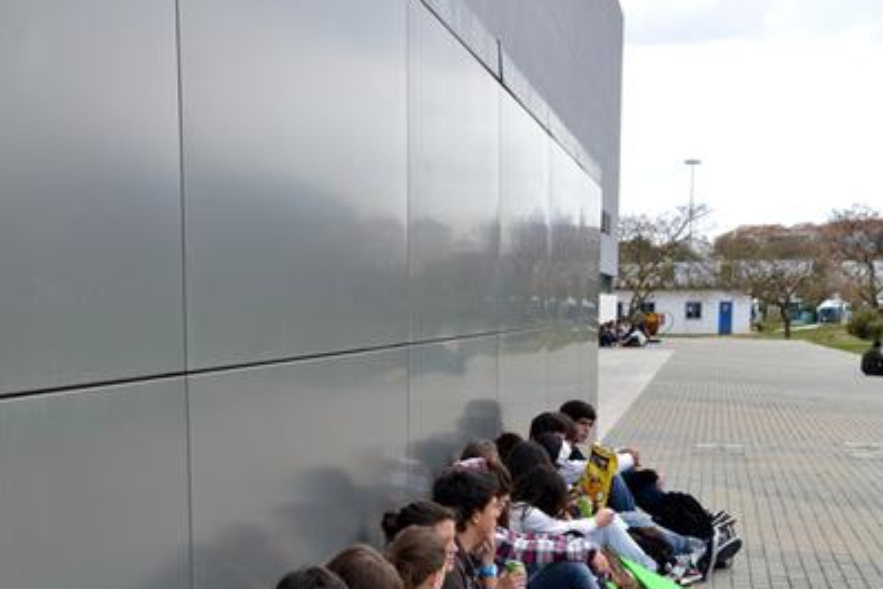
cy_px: 625
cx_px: 443
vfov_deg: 17.2
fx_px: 1889
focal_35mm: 77
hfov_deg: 26.3
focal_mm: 34
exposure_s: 1/160
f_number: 6.3
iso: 100
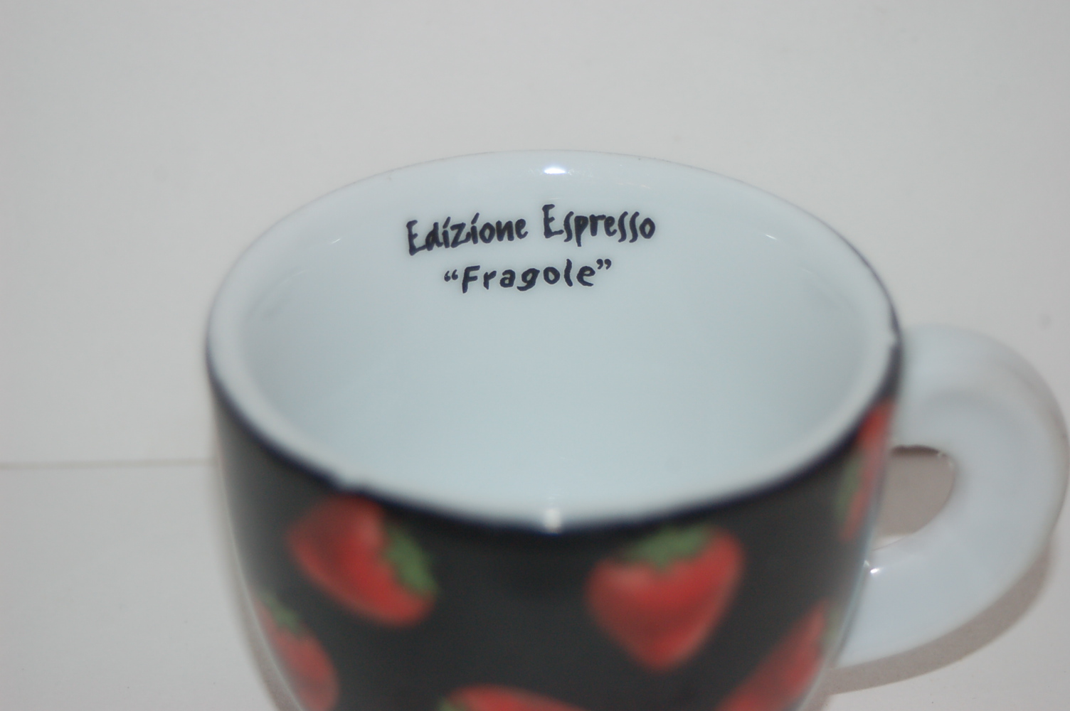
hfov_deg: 17.1
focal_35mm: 120
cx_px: 535
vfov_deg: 11.4
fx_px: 3563
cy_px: 356
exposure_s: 1/60
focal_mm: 80
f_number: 5.6
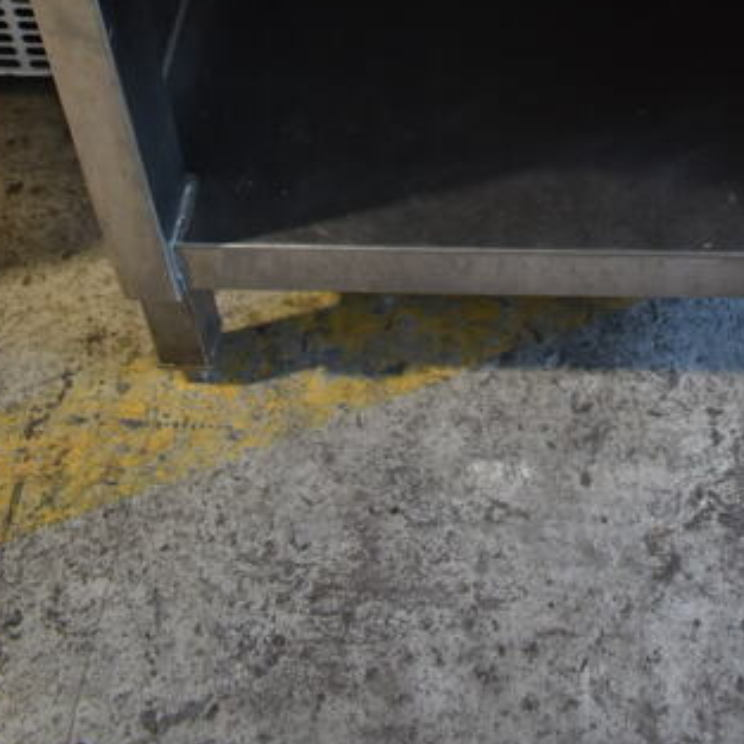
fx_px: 1629
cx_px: 578
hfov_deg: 25.4
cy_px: -313
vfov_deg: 22.1
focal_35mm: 67
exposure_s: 1/30
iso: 800
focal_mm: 18
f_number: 3.5
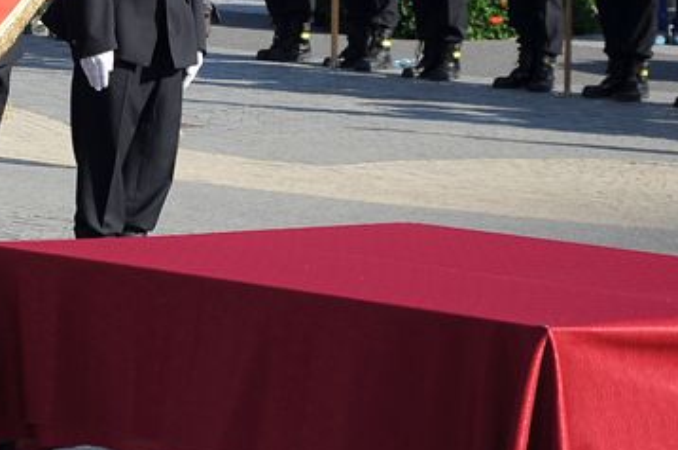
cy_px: -33
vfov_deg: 6.2
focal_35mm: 221
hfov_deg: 9.2
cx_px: -44
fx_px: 4158
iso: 400
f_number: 7.1
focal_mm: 62
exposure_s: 1/800
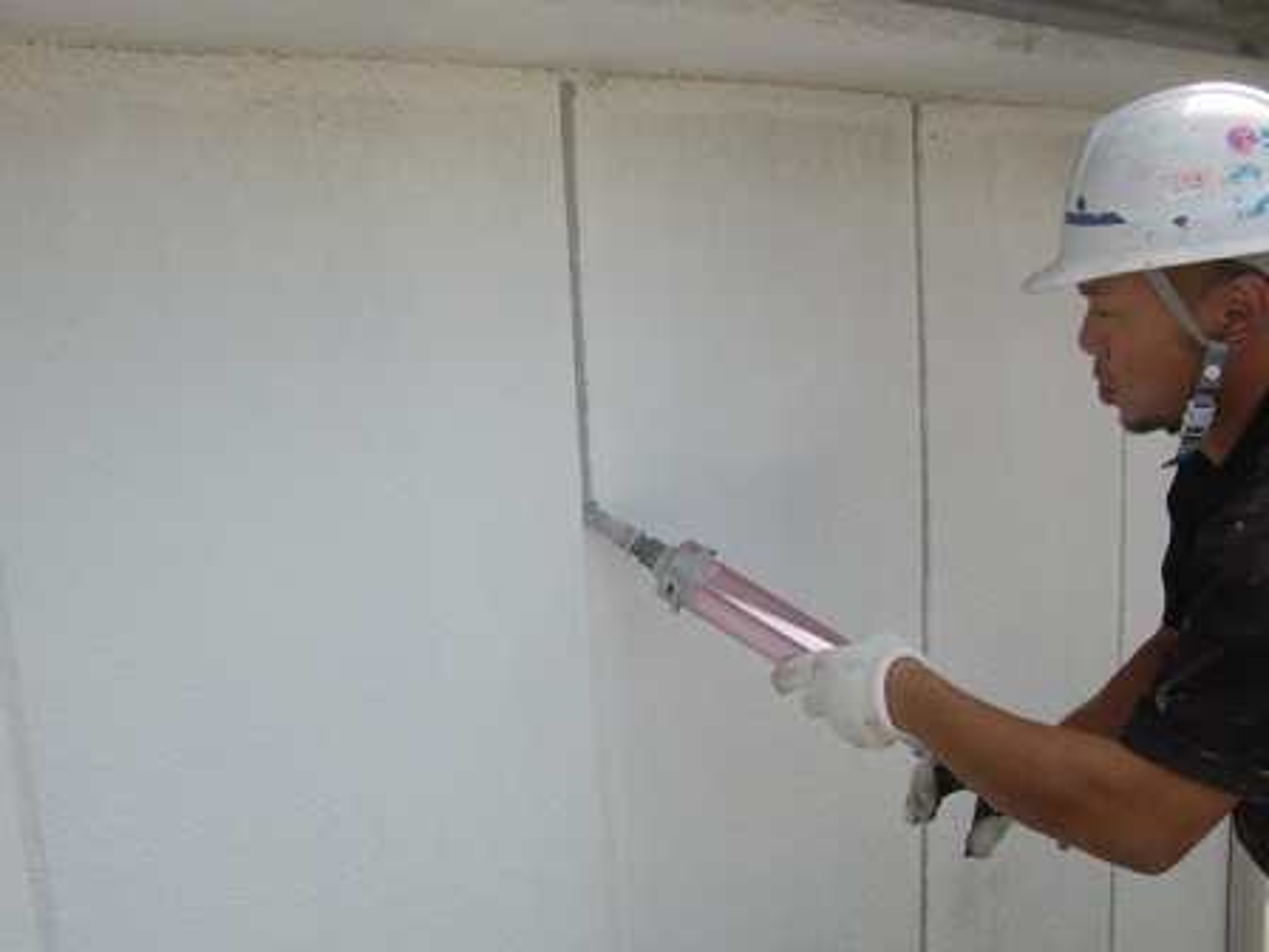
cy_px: 476
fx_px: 1393
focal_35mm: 38
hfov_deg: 49.0
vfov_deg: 37.7
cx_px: 634
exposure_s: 1/320
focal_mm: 6.66
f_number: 3.9
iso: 64
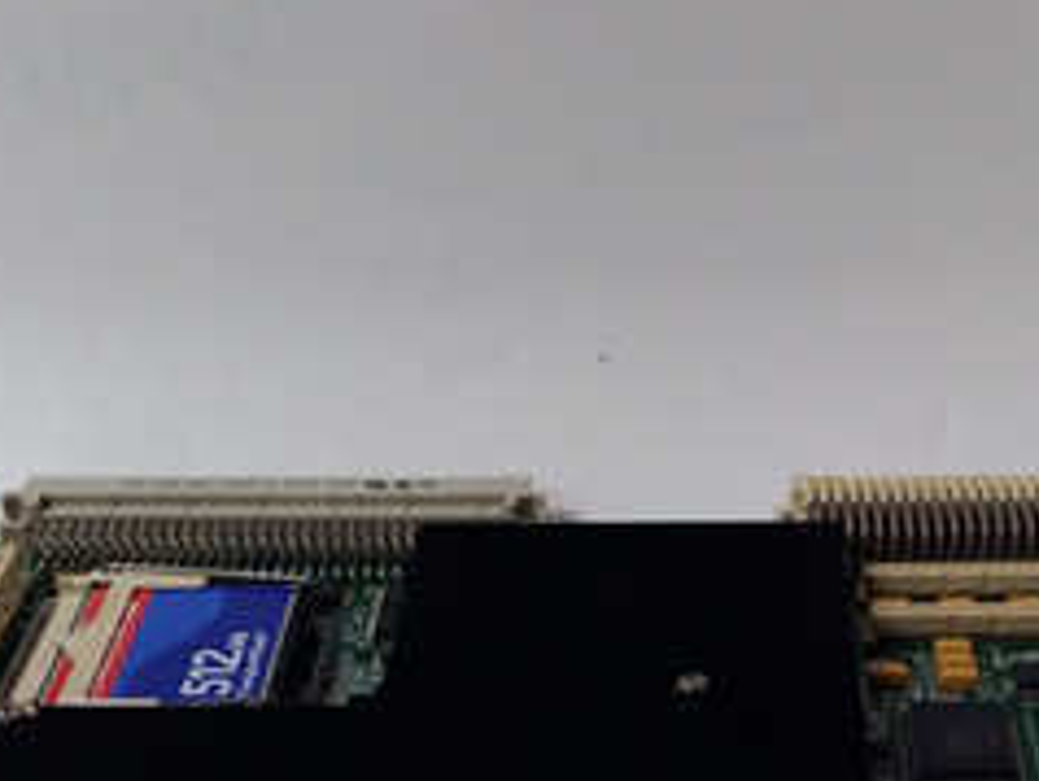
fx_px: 2043
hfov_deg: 28.4
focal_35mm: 68
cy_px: 820
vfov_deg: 20.8
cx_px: 685
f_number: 2
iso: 331
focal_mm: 3.79
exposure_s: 1/33
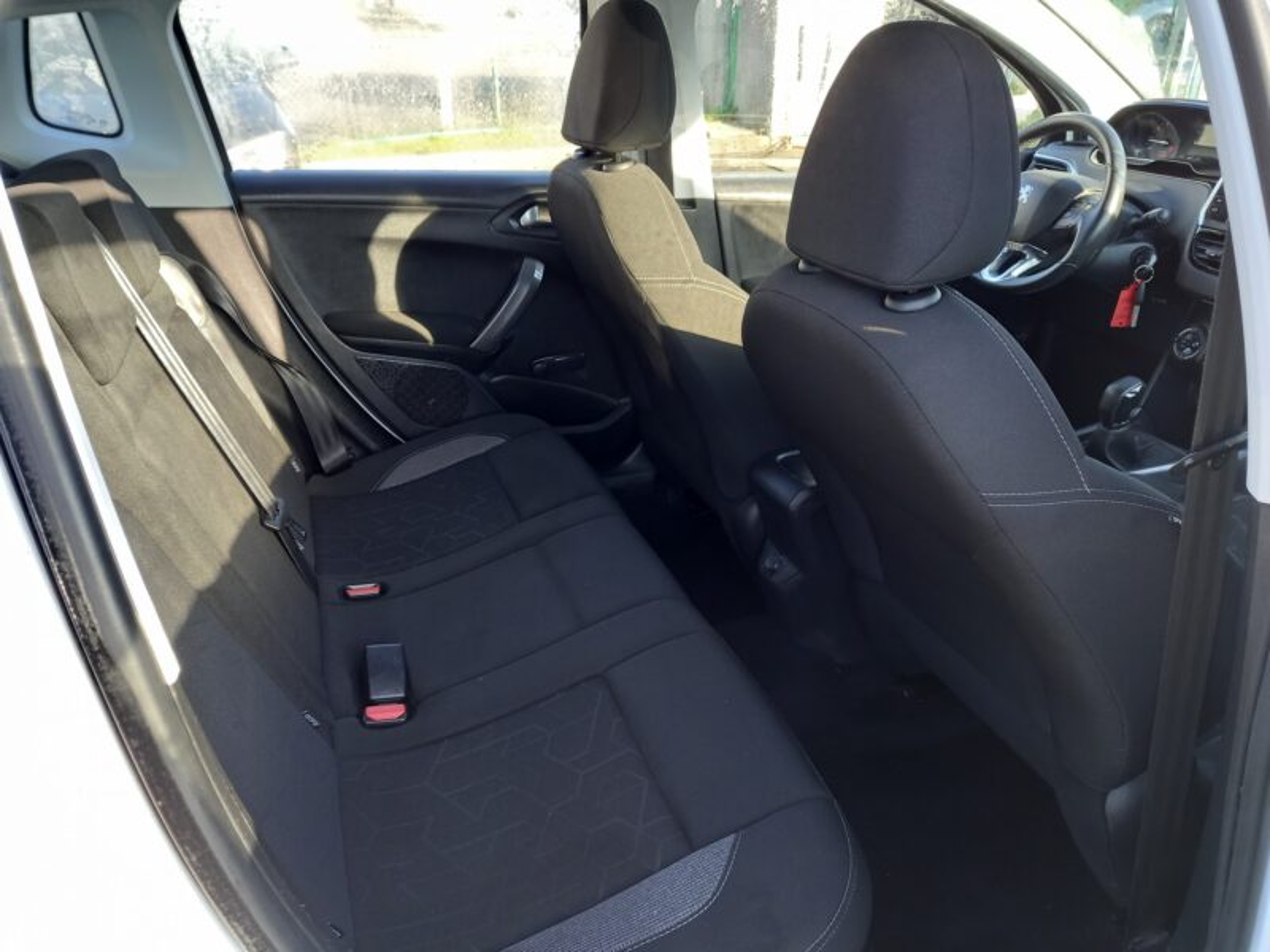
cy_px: 476
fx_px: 917
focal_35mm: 25
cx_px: 635
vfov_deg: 54.9
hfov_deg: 69.4
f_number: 2
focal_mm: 4.6
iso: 100
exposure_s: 1/50
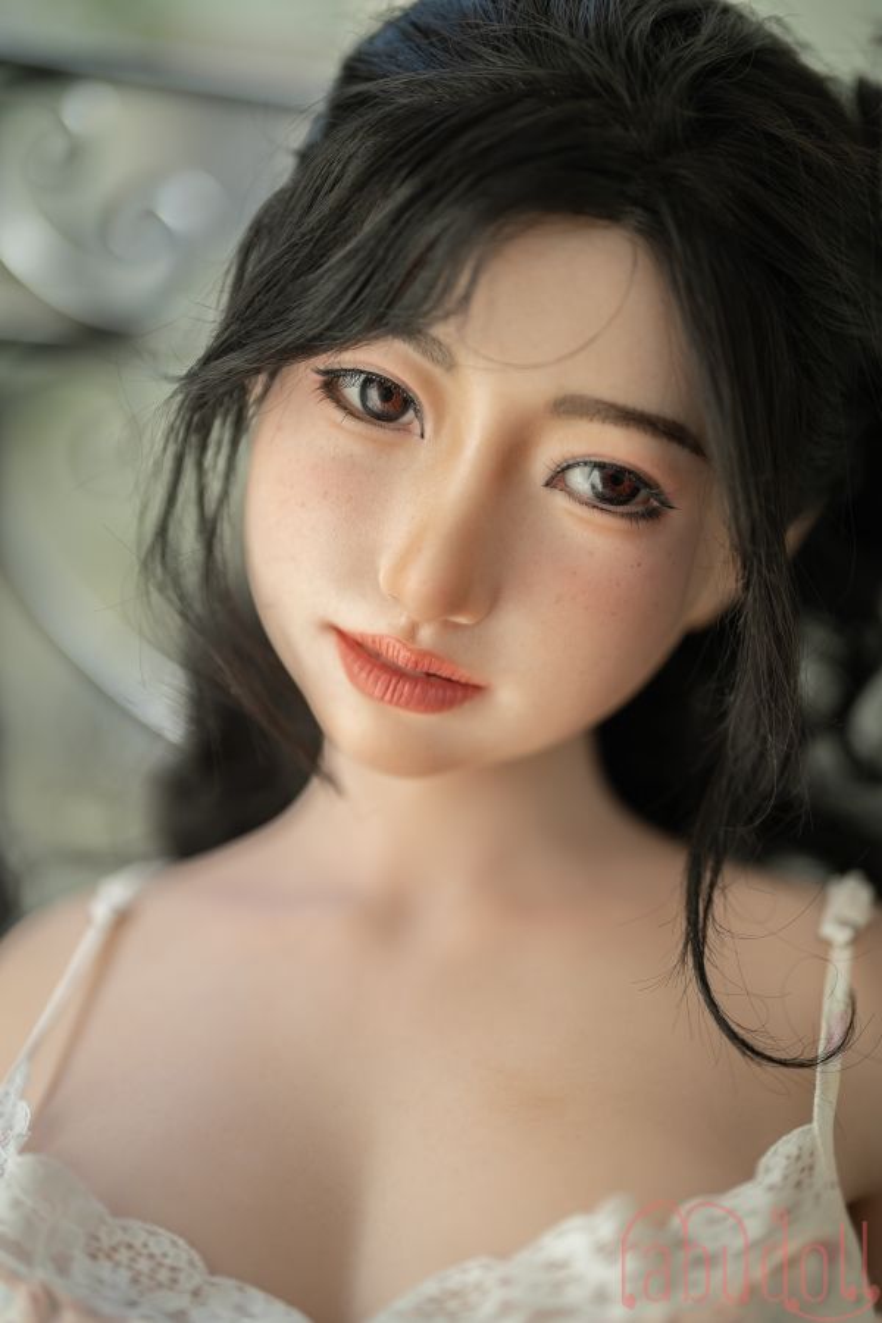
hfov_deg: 27.0
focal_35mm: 50
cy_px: 662
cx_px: 441
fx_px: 1837
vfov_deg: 39.6
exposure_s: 1/1600
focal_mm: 50
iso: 100
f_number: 1.2
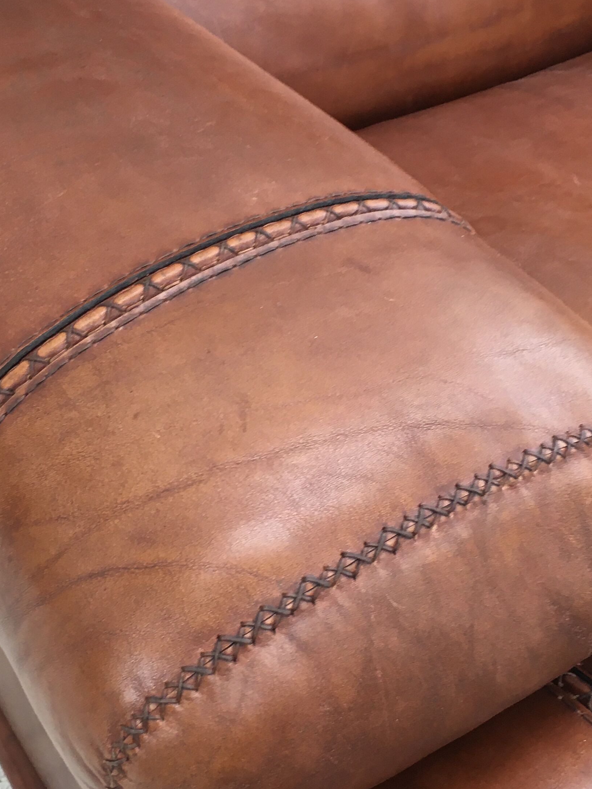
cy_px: 406
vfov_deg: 35.5
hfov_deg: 27.0
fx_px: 1231
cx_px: 247
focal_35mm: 54
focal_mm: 4.15
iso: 64
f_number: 2.2
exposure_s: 1/33
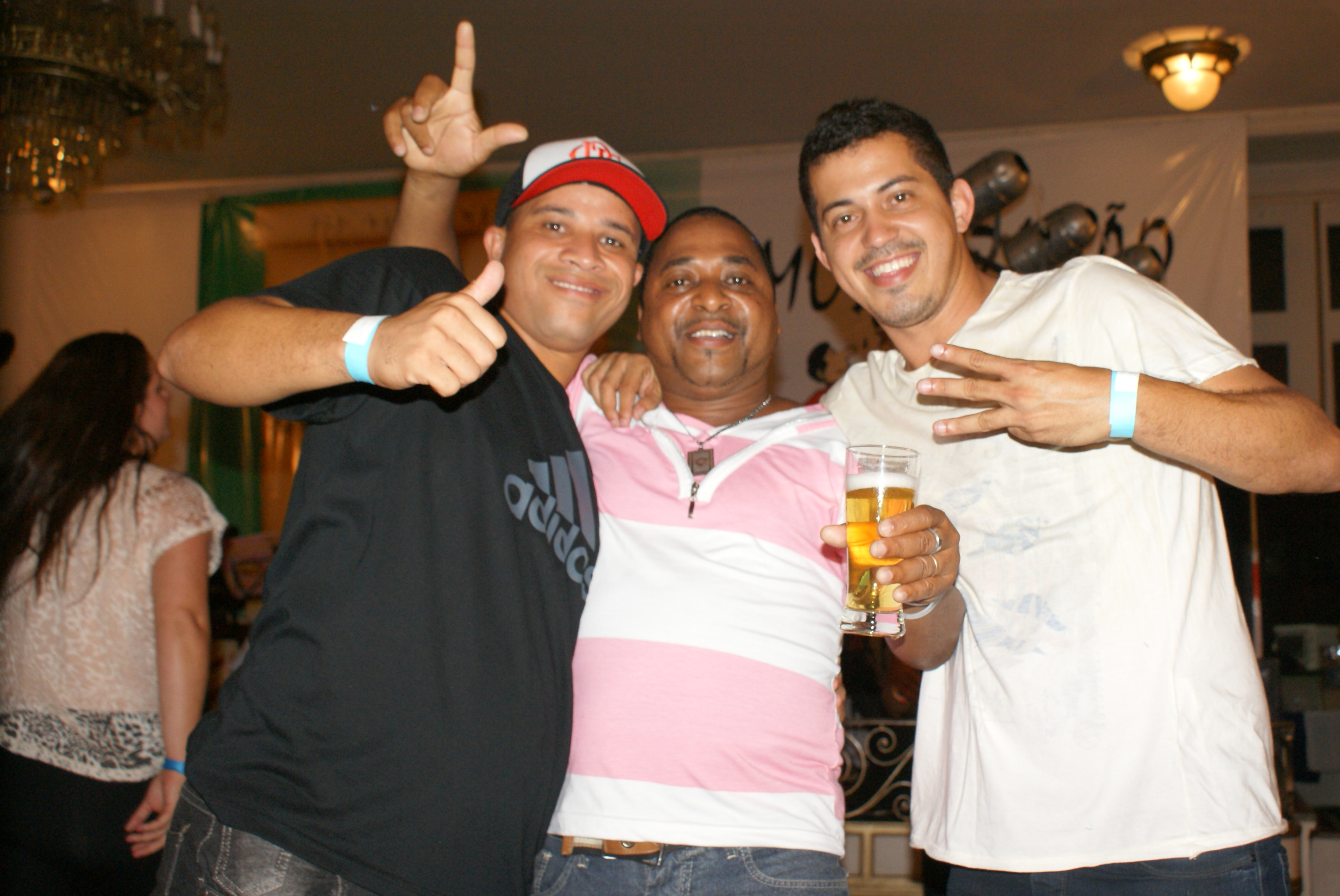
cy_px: 448
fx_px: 1453
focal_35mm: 39
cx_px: 670
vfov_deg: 34.3
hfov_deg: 49.5
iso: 800
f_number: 5.6
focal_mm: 26
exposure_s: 1/60
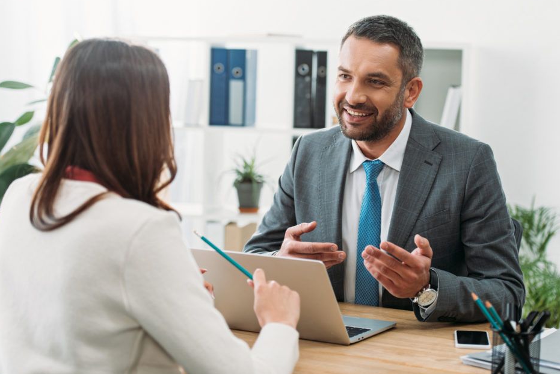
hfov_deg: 26.3
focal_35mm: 77
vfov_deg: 17.7
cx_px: 302
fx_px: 1198
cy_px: 178
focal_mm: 70
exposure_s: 1/200
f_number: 3.2
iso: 80
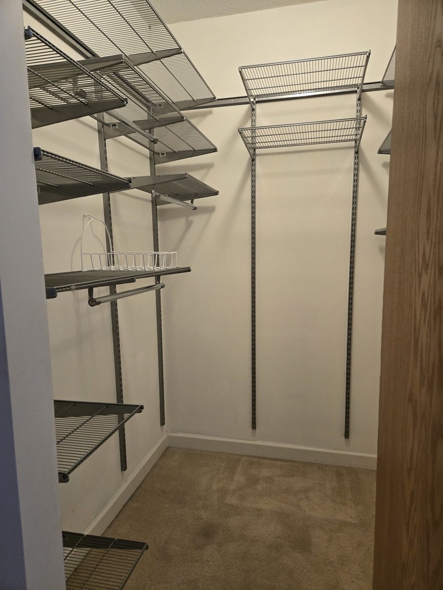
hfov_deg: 58.9
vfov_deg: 73.9
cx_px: 222
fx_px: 392
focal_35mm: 23
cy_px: 295
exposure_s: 1/120
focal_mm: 5.4
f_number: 1.8
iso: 500
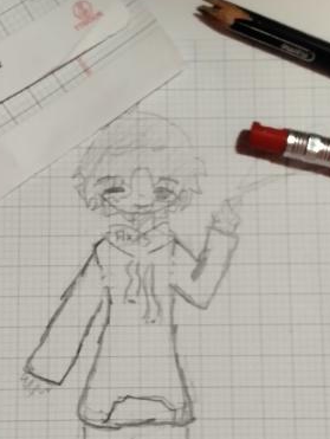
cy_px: 220
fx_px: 711
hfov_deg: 26.1
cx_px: 169
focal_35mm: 56
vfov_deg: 34.3
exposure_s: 1/50
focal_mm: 2.78
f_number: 2
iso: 337
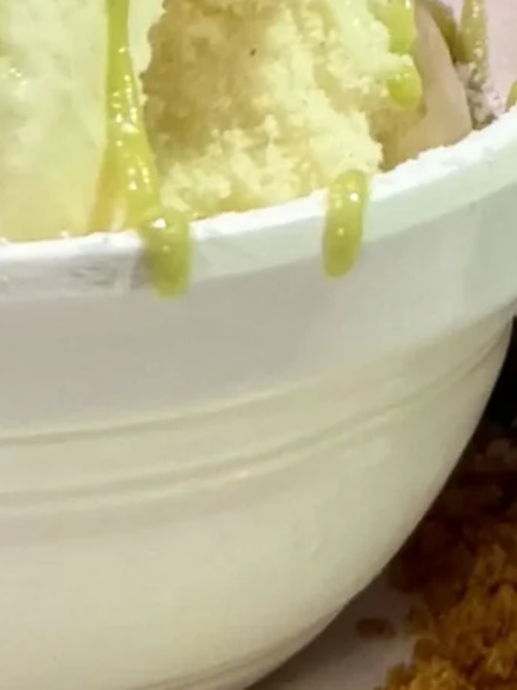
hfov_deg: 5.5
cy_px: -745
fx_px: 5417
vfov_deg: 7.0
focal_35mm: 272
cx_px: 357
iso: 125
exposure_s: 1/50
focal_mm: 6.76
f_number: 1.78
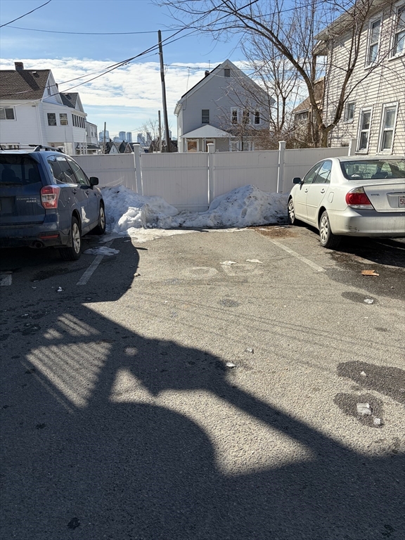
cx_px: 202
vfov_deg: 67.3
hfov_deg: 53.1
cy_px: 270
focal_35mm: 26
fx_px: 406
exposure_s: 1/3831
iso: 64
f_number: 1.6
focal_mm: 5.96
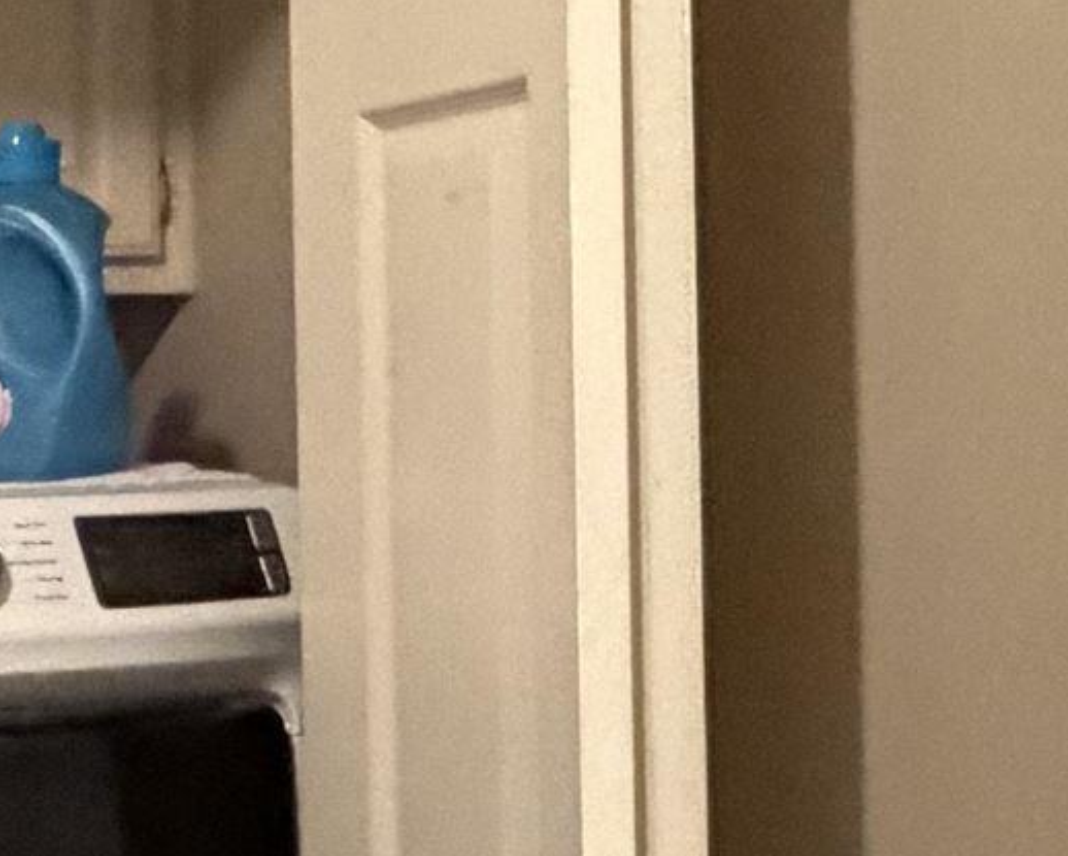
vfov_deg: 19.0
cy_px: 375
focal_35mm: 81
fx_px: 2562
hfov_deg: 21.6
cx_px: -270
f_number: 2.2
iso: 1250
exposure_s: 1/60
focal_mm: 2.22
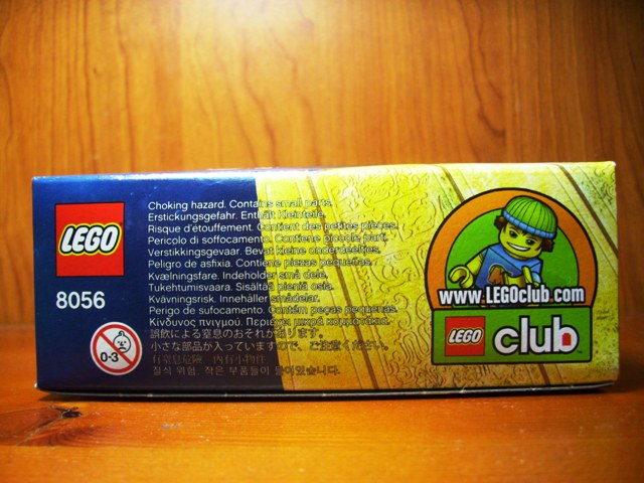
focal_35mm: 32
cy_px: 242
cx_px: 322
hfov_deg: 56.8
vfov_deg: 44.2
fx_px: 595
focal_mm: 5.7
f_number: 2.9
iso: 125
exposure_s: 1/25
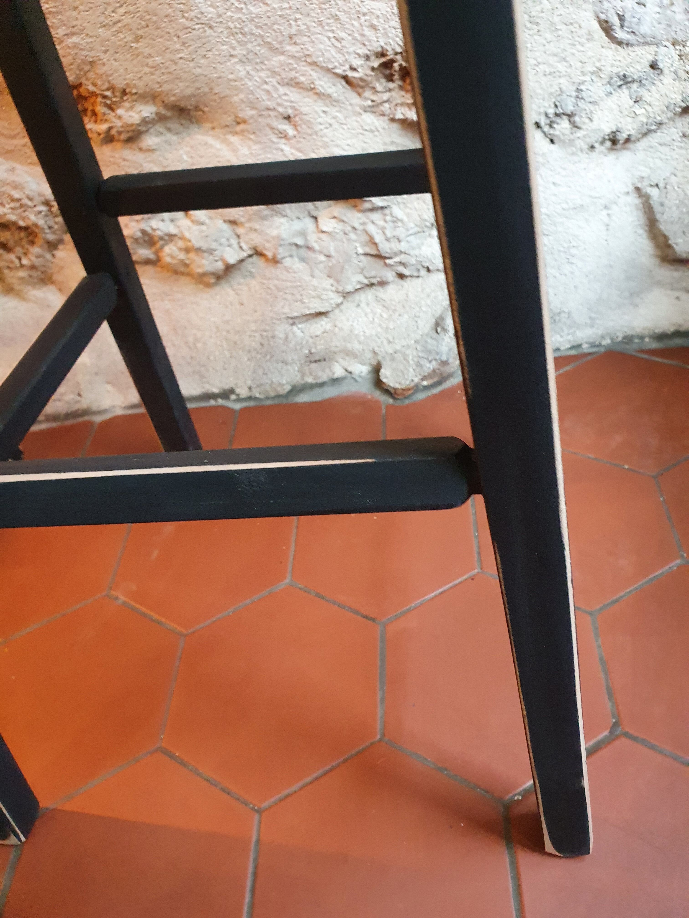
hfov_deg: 53.1
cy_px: 459
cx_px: 344
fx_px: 690
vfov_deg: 67.3
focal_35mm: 26
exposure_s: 1/50
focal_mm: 4.32
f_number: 2.4
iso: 800
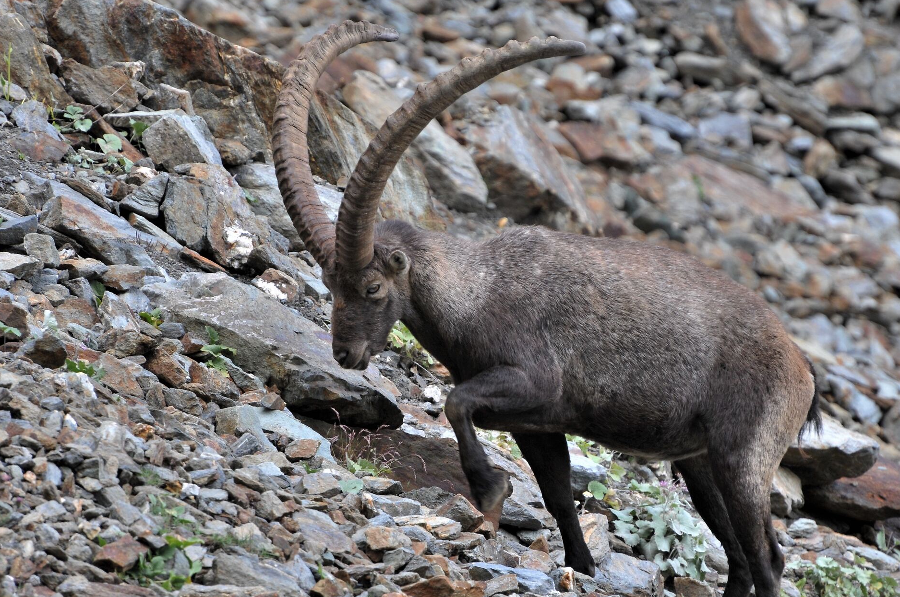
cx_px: 494
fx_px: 14381
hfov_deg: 3.6
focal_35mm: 576
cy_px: 331
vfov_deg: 2.4
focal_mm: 300
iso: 320
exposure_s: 1/200
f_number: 6.3
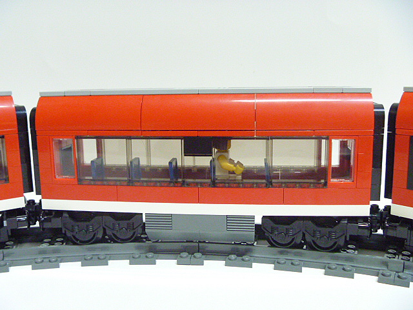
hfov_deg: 52.6
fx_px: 418
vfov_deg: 40.7
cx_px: 206
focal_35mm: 35
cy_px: 155
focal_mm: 6.3
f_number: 3.5
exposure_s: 1/13
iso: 800
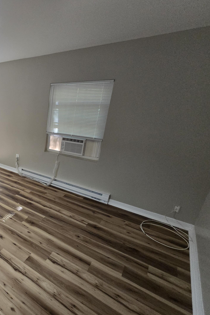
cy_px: 163
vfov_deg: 86.9
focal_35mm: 19
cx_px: -9
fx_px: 166
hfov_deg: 49.7
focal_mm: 2.2
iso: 320
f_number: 2.2
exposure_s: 1/60
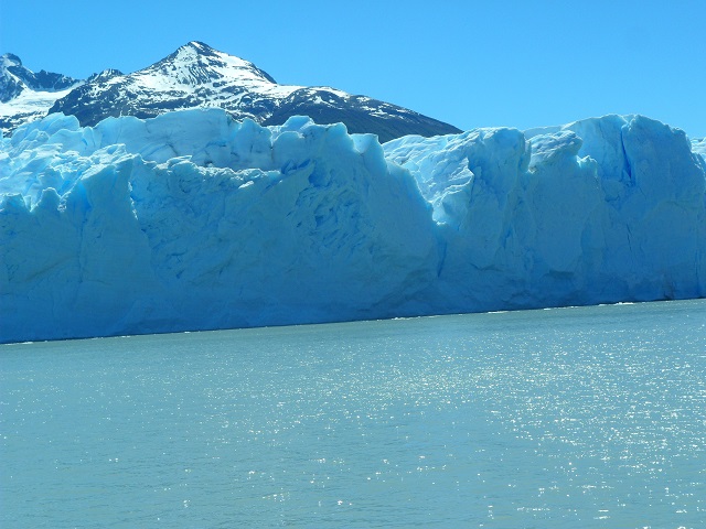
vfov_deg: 23.3
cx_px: 353
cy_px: 264
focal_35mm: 63
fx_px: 1285
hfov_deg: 30.7
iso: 80
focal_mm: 11.2
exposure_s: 1/750
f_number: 5.6
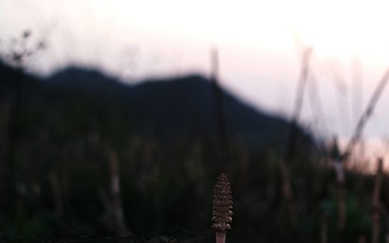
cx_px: 327
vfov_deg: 16.4
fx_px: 837
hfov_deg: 25.6
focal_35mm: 79
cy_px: 175
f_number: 3.2
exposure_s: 1/60
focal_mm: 24.2
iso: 100
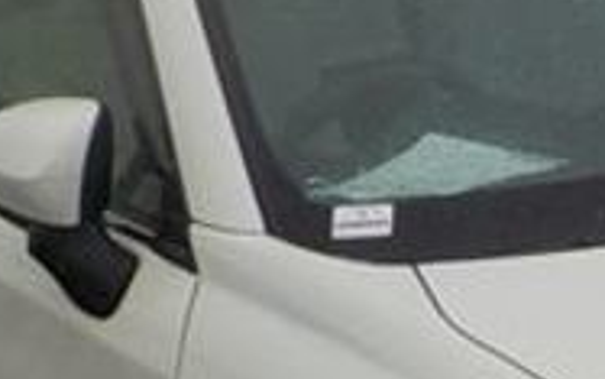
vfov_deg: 9.5
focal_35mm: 136
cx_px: 728
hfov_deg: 14.8
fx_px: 2243
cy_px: 483
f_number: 3.3
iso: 125
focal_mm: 4.1
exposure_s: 1/800
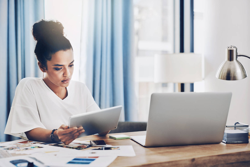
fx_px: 347
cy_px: 84
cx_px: 125
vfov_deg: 27.0
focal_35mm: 50
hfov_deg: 39.6
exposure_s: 1/125
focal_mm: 50
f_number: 2.2
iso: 500
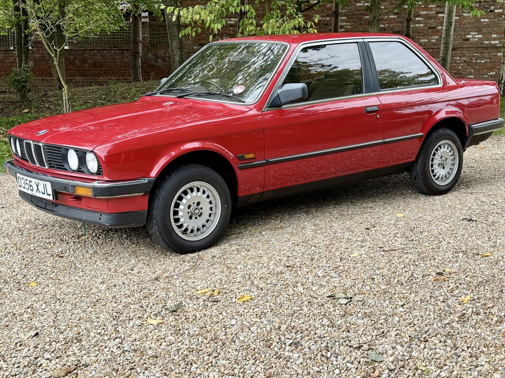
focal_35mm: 52
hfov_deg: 36.8
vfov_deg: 28.0
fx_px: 758
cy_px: 174
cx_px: 271
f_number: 1.78
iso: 64
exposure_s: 1/592
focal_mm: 6.76
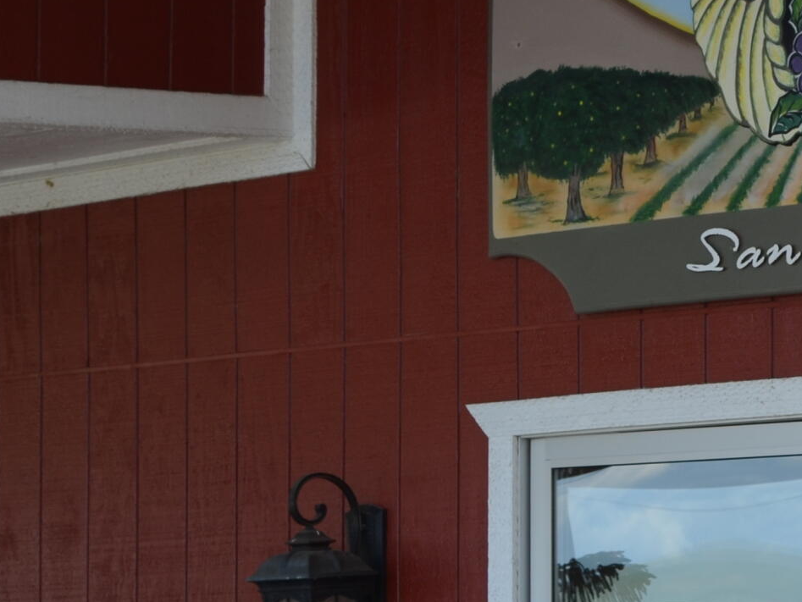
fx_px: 3697
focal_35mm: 160
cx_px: 980
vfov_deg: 9.2
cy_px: 613
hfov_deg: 12.1
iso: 200
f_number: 6.3
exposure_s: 1/160
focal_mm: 35
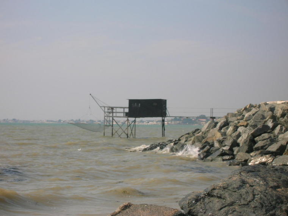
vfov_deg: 14.5
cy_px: 108
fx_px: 849
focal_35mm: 102
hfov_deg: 19.3
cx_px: 144
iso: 50
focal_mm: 17.1
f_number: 8.2
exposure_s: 1/175
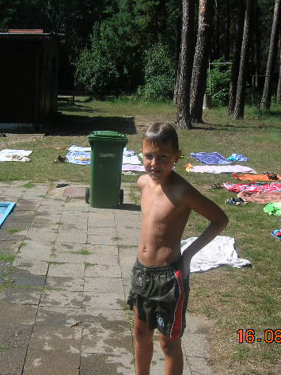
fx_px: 498
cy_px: 186
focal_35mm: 46
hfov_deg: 31.4
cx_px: 111
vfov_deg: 41.2
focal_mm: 5.7
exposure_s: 1/390
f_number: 4.9
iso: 50
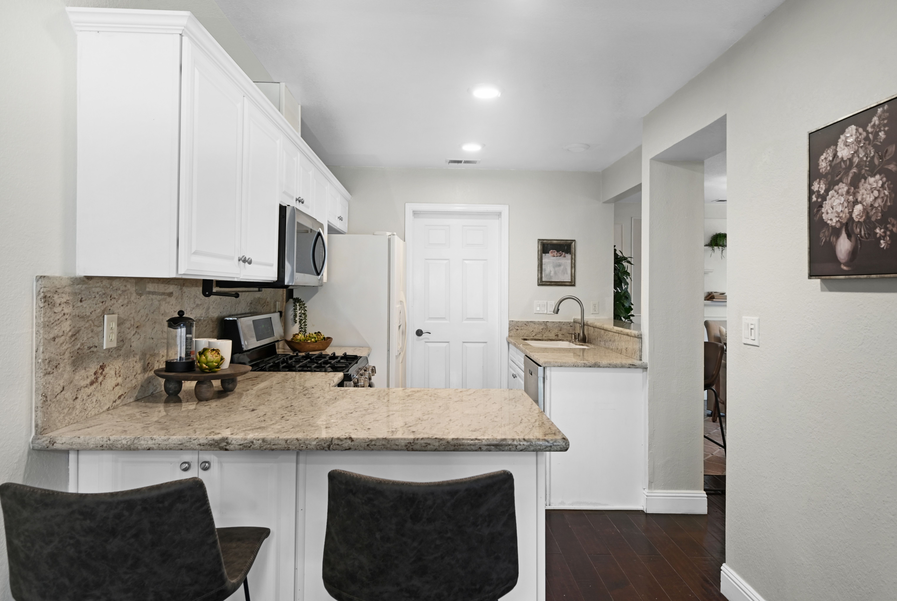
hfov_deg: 82.5
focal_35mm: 20
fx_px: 512
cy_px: 300
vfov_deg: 60.9
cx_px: 448
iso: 320
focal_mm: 20.5
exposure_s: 1/4
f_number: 8
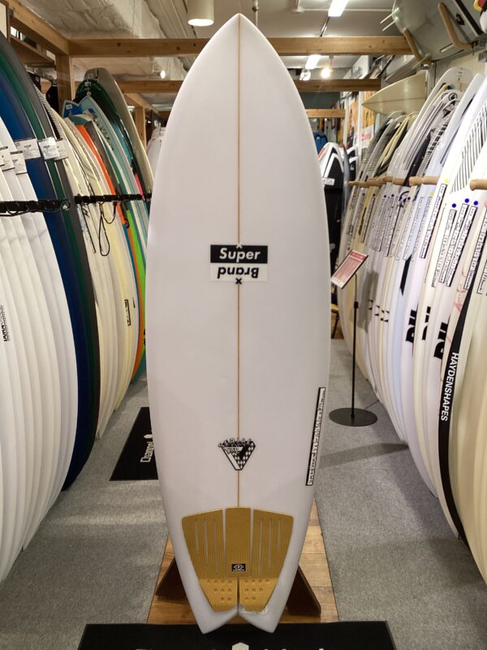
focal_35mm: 31
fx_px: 582
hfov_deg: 45.4
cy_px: 325
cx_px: 244
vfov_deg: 58.4
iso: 50
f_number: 2.4
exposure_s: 1/50
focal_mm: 3.3
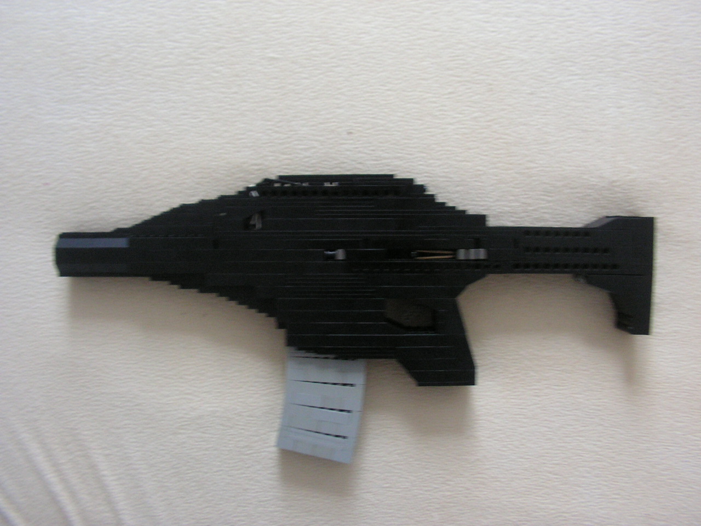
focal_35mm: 36
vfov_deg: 39.7
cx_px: 350
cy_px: 263
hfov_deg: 51.4
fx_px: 729
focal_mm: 6
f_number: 3.2
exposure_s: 1/13
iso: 200
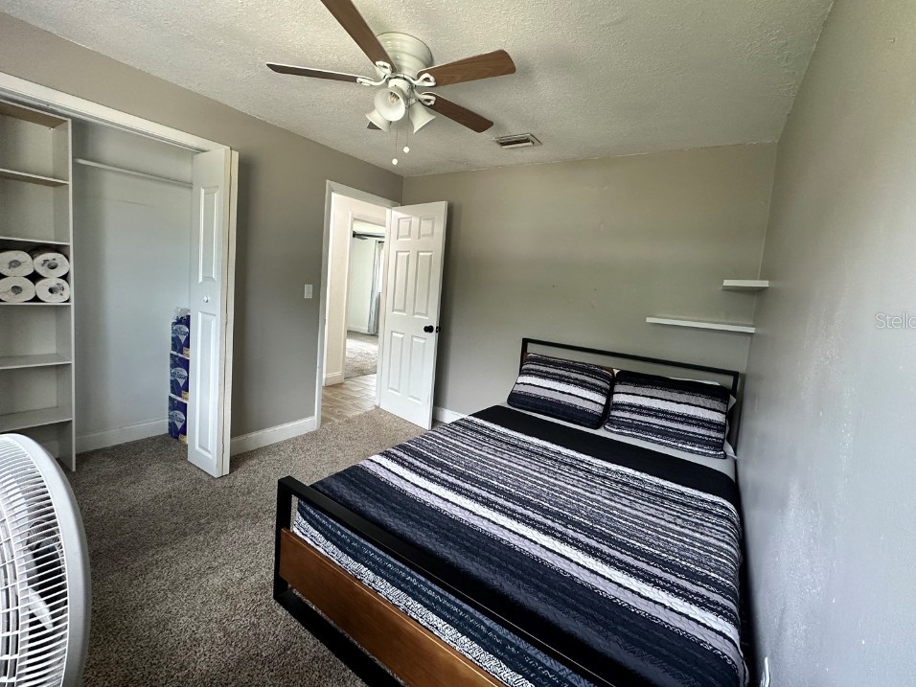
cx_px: 475
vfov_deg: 81.6
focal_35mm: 15
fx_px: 397
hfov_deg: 98.1
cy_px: 320
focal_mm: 2.22
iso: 200
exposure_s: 1/120
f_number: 2.2
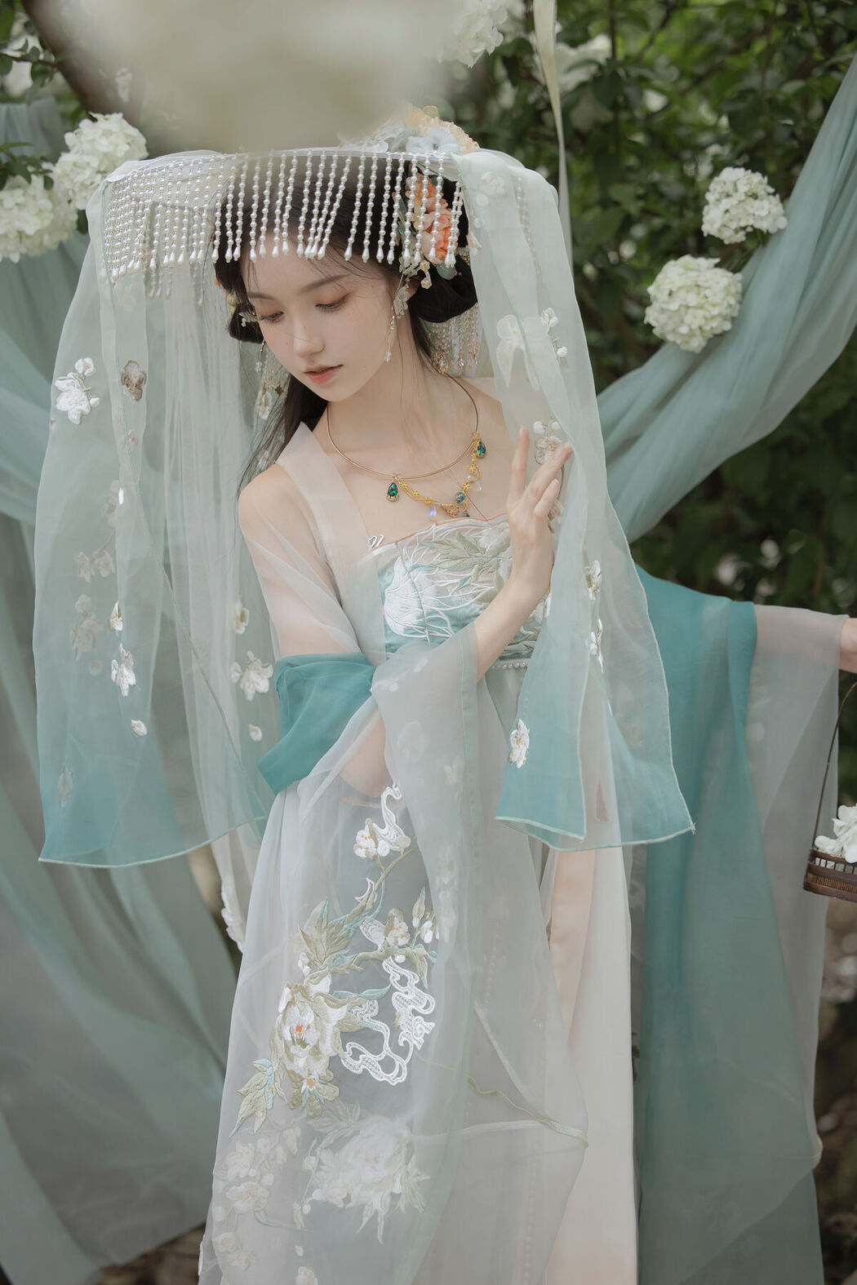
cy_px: 642
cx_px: 428
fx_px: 3142
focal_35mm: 88
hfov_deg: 15.5
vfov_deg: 23.1
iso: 250
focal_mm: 89
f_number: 2.8
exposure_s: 1/1000
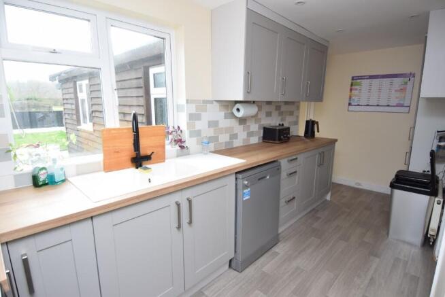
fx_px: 223
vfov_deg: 67.5
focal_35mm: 18
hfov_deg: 90.0
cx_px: 222
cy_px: 148
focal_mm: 12
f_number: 5.6
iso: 400
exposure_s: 1/125
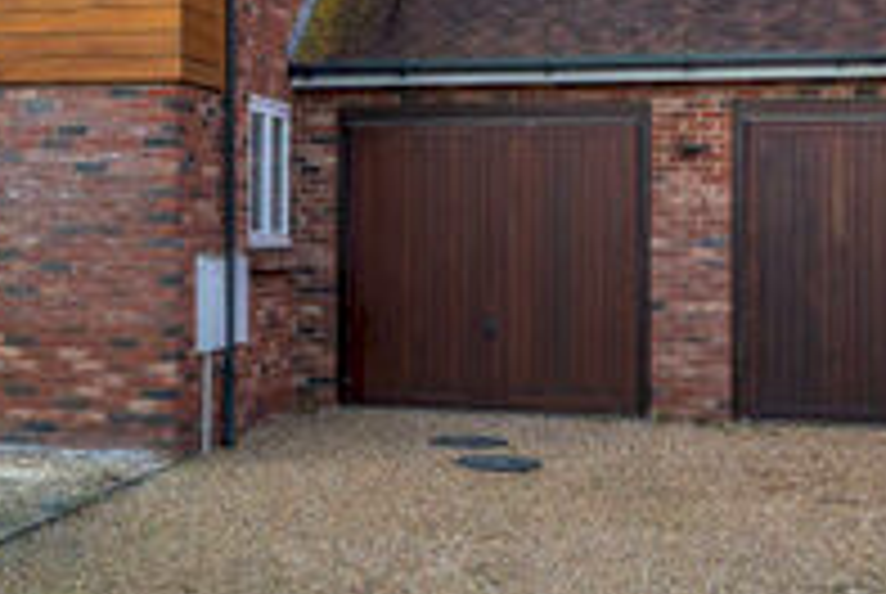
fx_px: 1923
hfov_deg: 25.2
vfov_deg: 17.5
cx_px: 103
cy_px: 243
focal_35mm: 78
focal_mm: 22
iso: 400
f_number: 8
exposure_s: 1/100
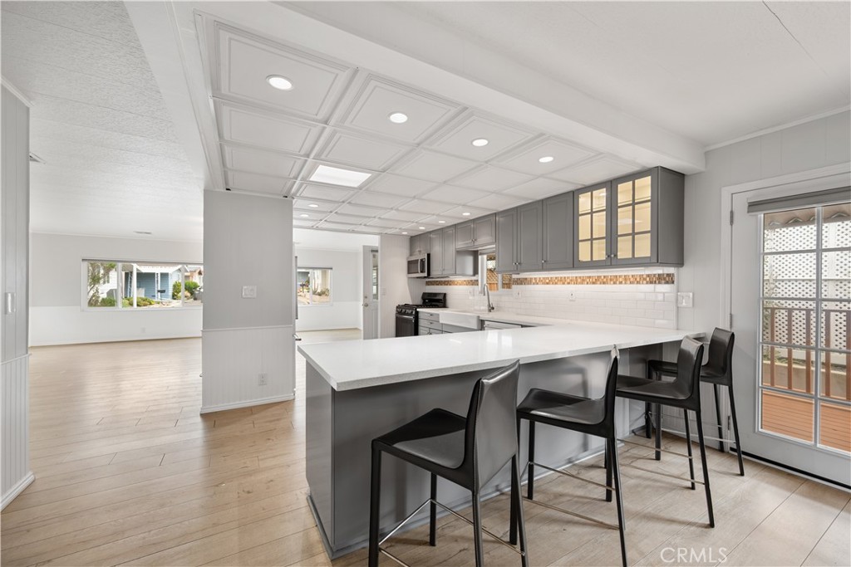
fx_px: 331
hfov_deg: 104.2
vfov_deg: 81.2
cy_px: 284
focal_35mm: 14
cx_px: 426
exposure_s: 1/5
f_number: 8
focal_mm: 14
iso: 100
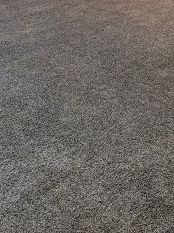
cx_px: 180
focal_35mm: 60
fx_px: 403
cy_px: -5
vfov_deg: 29.8
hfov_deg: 23.2
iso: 250
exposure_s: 1/120
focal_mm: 6.76
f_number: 1.78
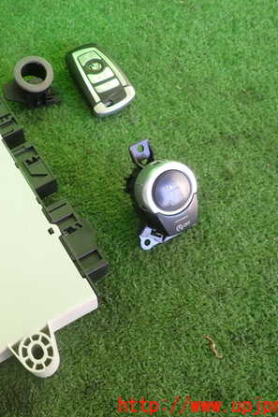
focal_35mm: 35
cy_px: 208
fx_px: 406
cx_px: 49
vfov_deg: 54.5
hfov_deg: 36.3
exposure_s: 1/60
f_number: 2
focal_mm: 4.5
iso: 100
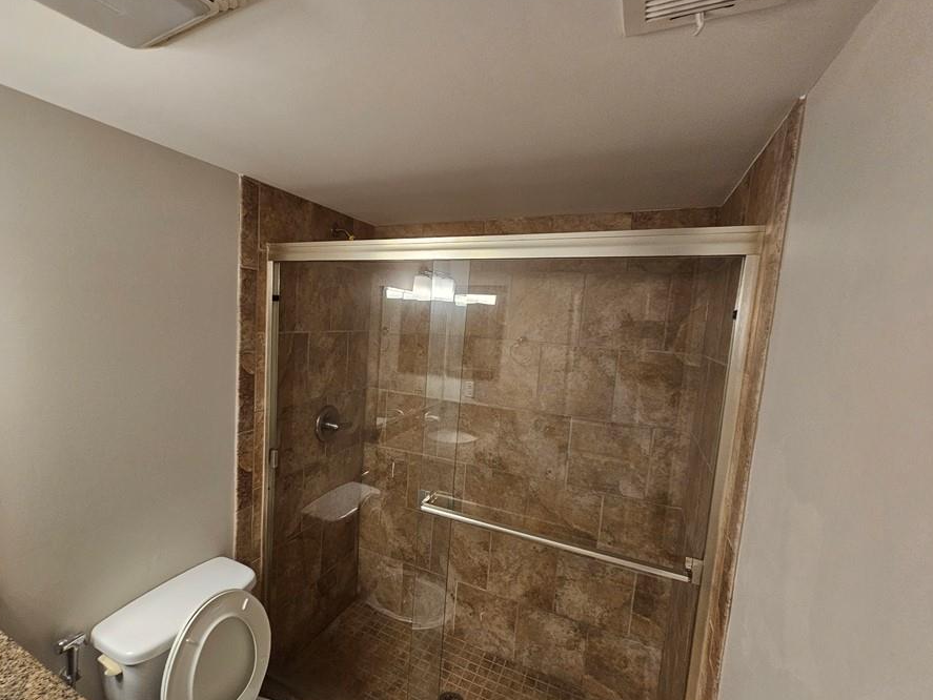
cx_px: 404
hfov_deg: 97.6
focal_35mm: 15
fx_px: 404
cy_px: 355
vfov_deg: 81.8
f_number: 2.2
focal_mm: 2.2
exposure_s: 1/60
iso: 320
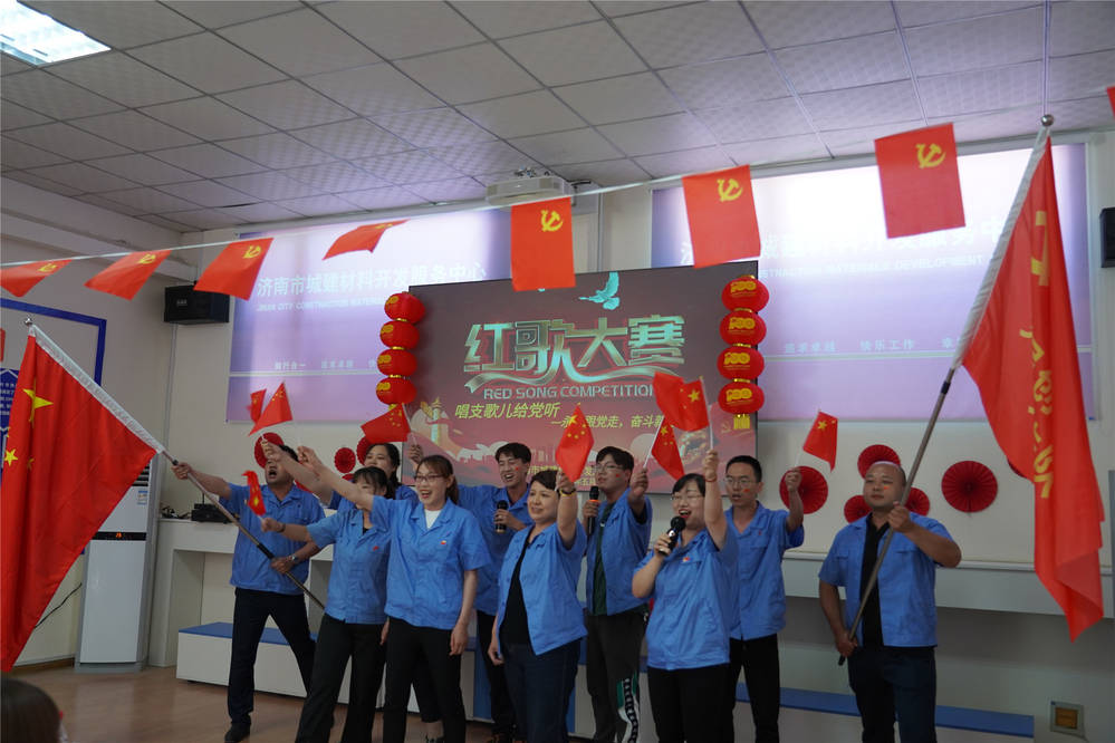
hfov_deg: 60.3
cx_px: 558
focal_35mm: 31
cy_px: 372
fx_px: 960
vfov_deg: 42.3
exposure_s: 1/160
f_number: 4
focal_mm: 31
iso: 2000
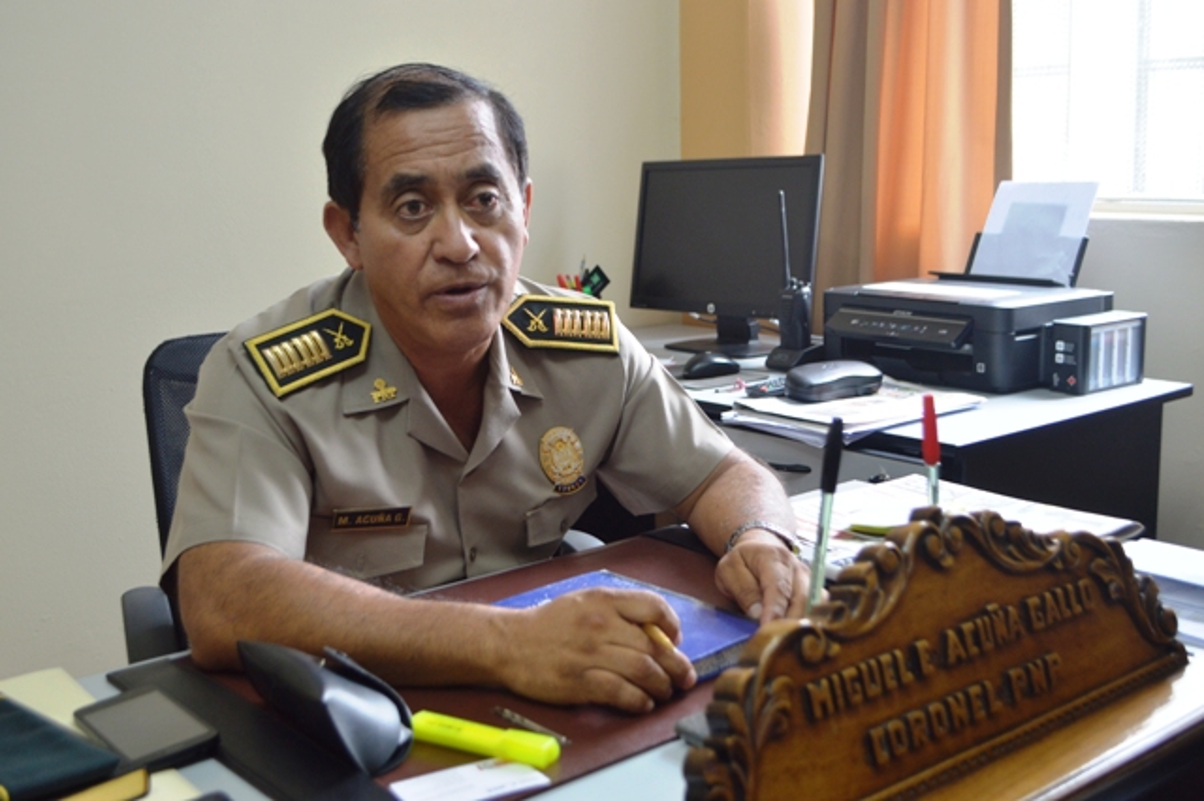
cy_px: 400
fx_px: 1304
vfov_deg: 34.2
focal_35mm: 39
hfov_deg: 49.6
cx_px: 602
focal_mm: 26
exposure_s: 1/50
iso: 400
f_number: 4.2
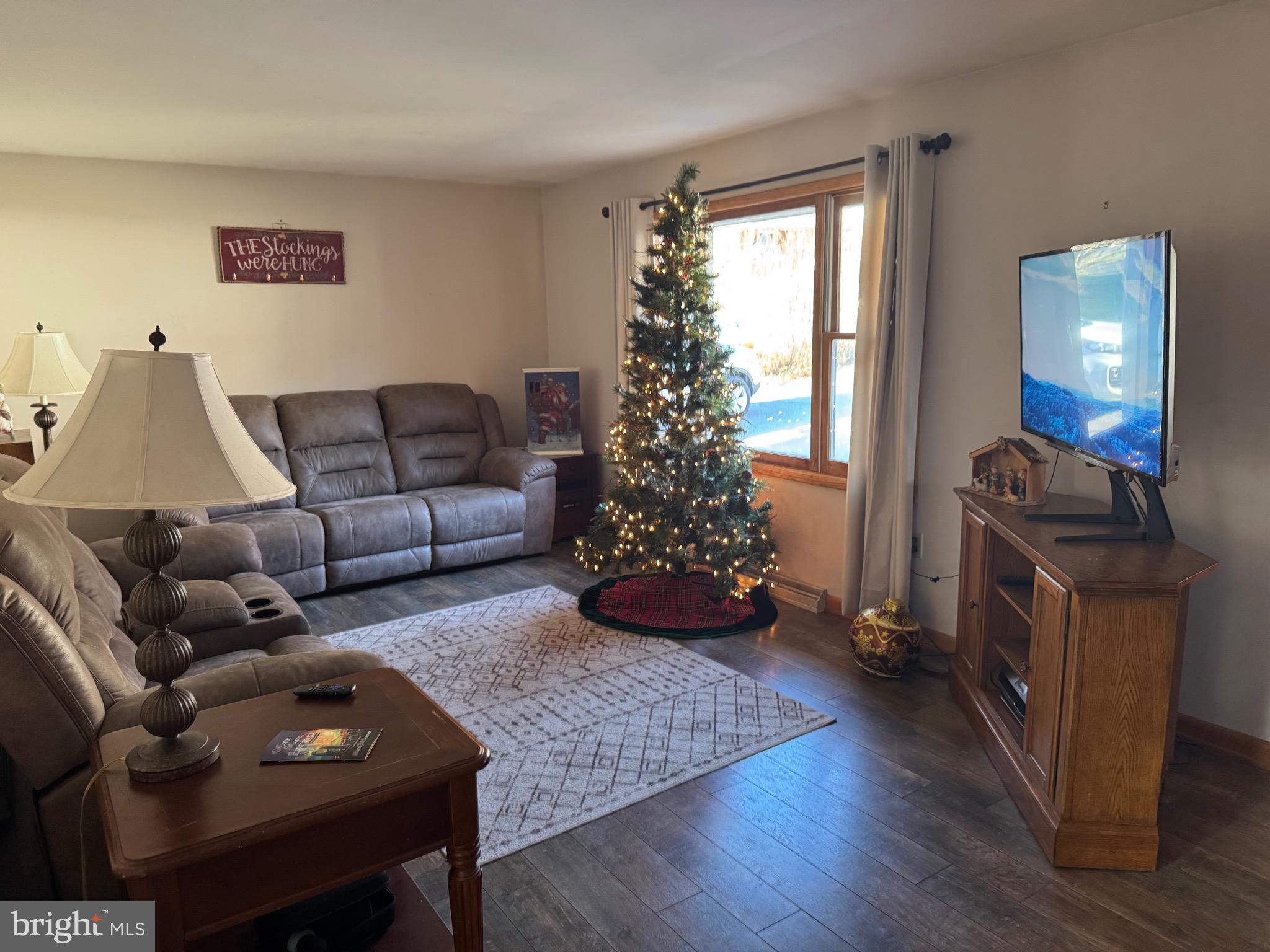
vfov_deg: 56.8
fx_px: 881
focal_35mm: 24
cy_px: 476
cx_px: 635
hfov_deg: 71.6
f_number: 1.78
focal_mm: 6.76
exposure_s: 1/60
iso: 400
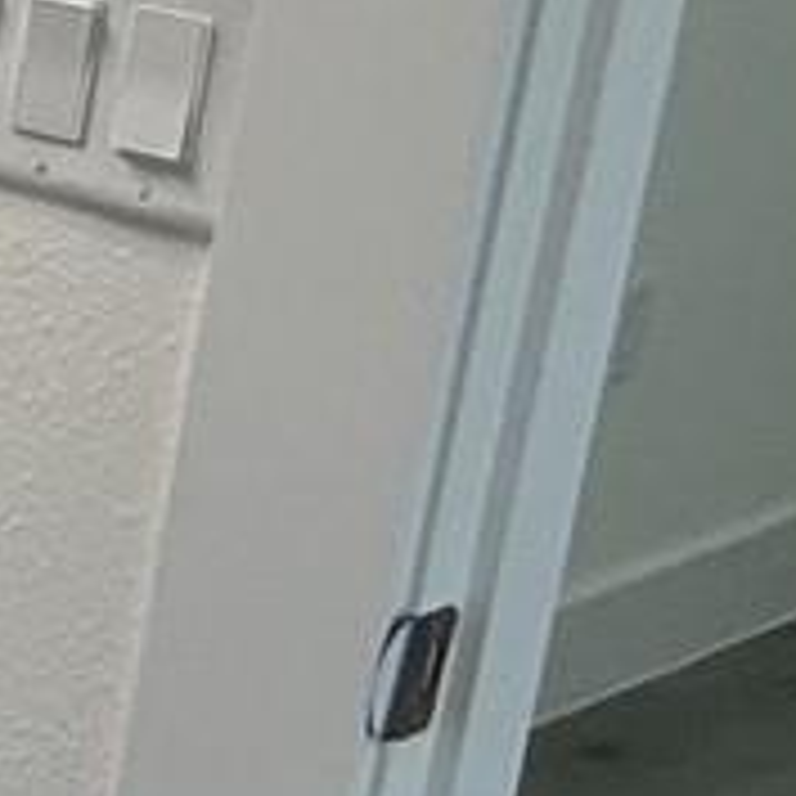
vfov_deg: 15.4
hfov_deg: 10.5
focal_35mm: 112
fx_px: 2914
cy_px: 99
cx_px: -1659
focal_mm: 2.22
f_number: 2.2
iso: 100
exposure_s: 1/120
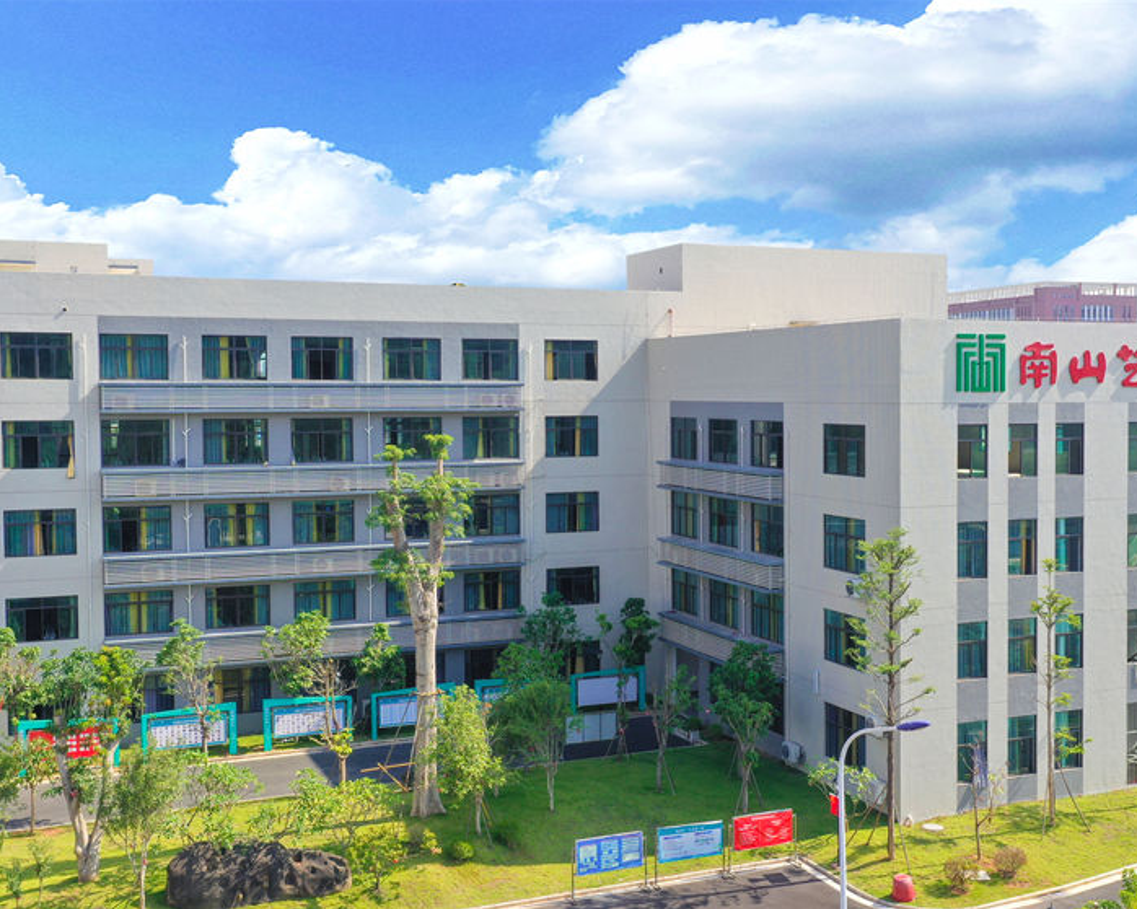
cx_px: 627
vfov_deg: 45.8
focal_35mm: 32
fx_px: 1077
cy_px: 459
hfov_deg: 55.6
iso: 100
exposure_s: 1/320
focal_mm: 10.26
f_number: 5
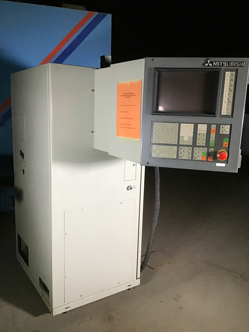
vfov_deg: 58.4
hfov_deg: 45.4
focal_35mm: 31
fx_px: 297
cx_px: 124
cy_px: 166
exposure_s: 1/30
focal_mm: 3.3
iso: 160
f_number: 2.4
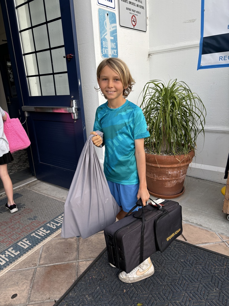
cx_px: 114
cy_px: 153
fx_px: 229
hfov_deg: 53.1
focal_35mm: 26
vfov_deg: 67.3
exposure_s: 1/684
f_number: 1.6
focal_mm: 5.96
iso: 50
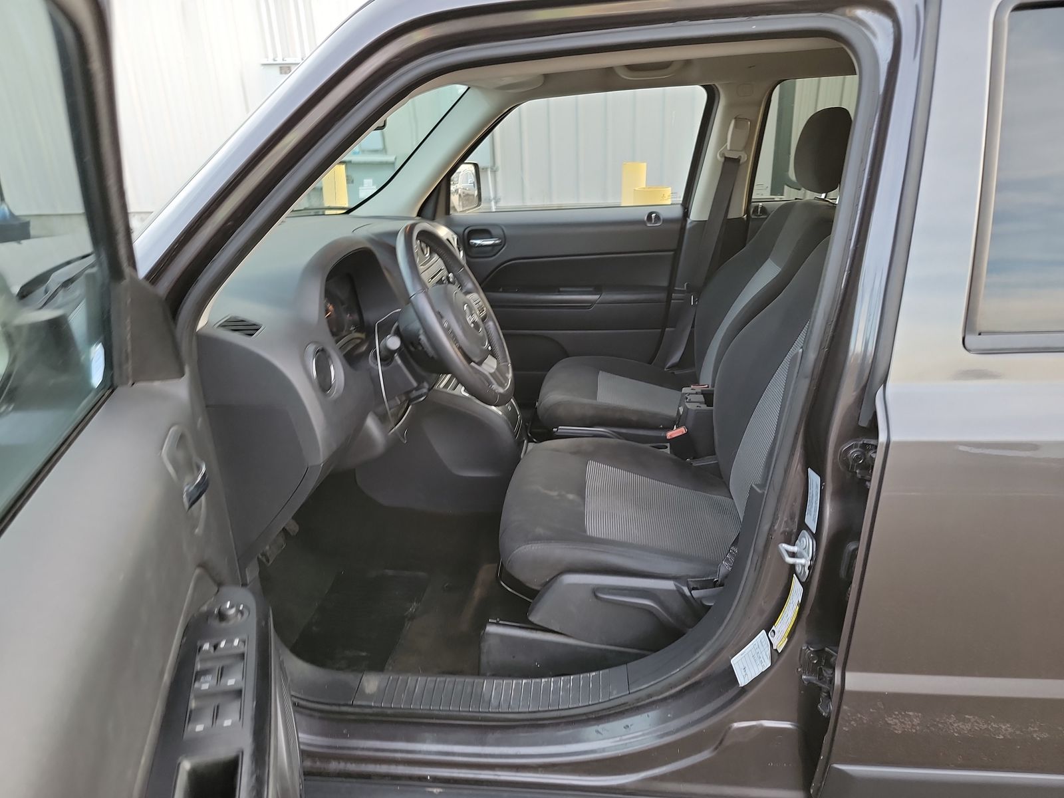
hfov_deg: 71.6
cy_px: 399
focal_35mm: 24
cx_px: 532
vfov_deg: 56.8
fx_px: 738
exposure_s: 1/59
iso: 142
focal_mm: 6.7
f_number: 1.8
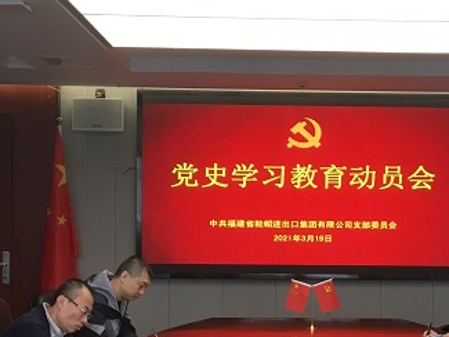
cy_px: 252
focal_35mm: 72
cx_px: 323
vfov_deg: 20.3
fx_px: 934
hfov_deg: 26.8
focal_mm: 4.15
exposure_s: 1/33
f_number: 2.2
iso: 32
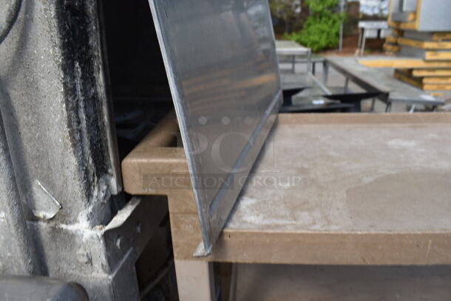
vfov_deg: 48.0
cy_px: 150
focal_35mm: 27
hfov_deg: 67.3
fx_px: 339
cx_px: 226
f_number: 8
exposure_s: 1/125
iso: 100
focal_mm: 18
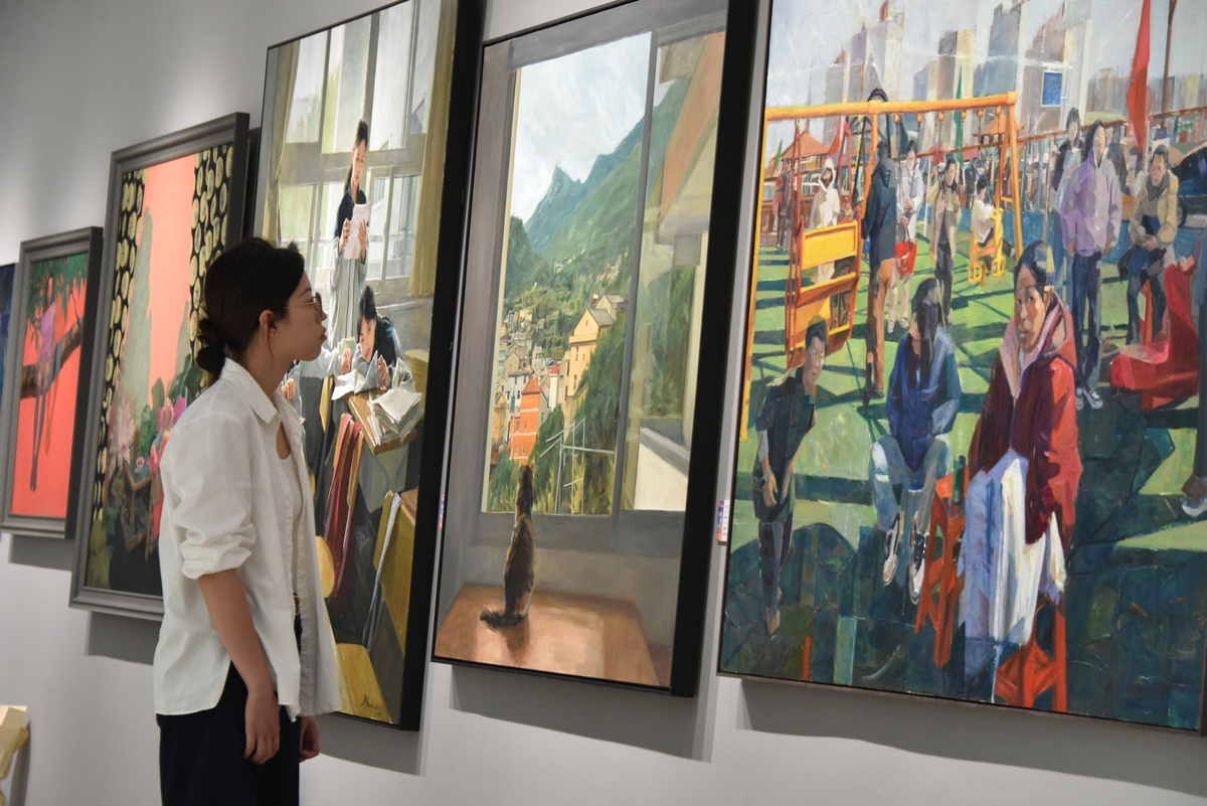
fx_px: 3756
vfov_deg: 12.2
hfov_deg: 18.3
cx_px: 604
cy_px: 403
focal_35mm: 112
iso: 3200
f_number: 8
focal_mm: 112
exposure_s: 1/80
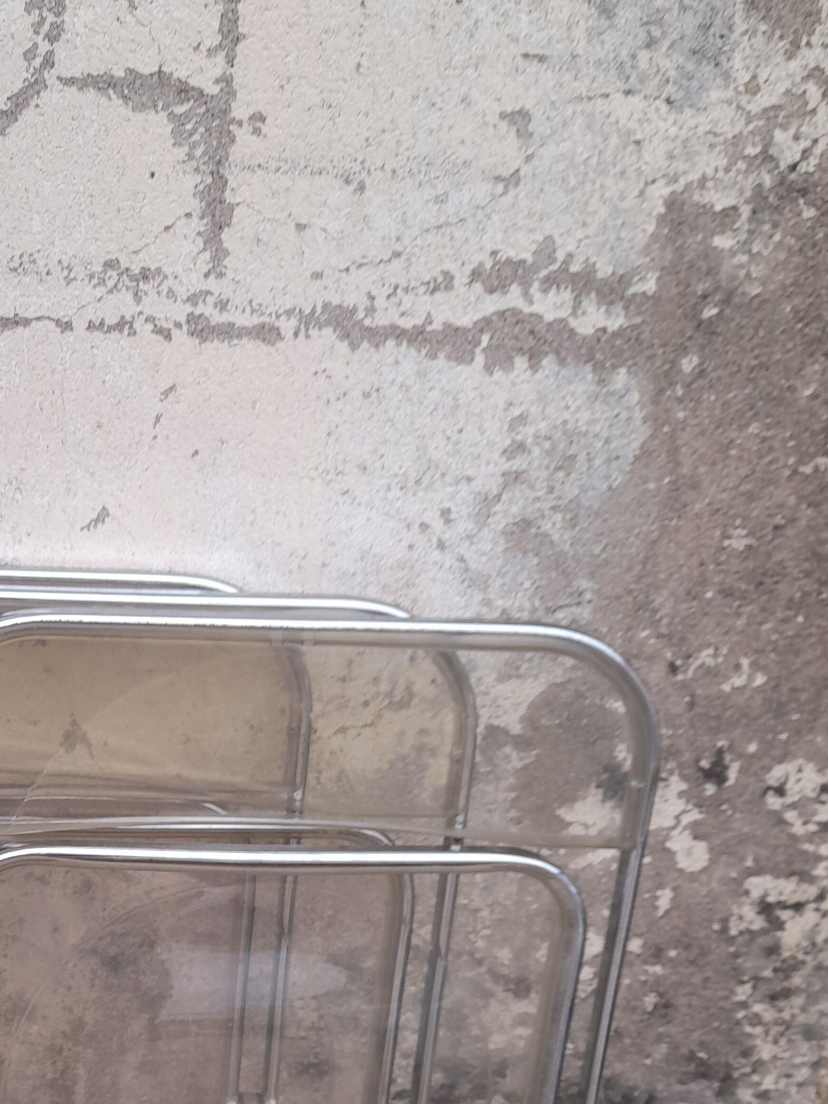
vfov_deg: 41.9
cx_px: 147
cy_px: 883
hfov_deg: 32.5
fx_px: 1372
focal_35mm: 43
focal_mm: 4.6
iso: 25
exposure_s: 1/100
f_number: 2
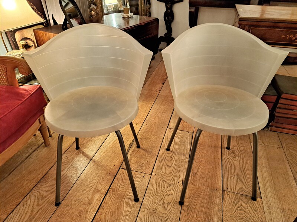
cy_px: 111
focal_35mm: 24
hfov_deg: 71.6
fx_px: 206
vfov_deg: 56.8
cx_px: 148
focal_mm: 5.23
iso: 400
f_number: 1.8
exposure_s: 1/33
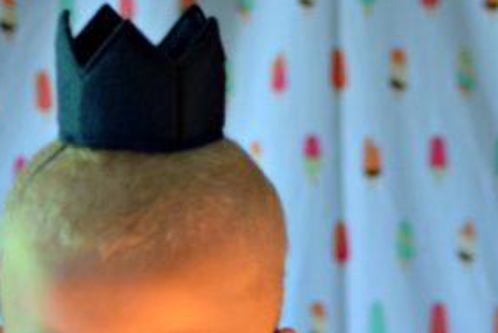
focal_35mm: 190
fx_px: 2627
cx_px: 461
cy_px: 552
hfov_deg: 10.8
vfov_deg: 7.1
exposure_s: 1/60
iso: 250
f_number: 1.8
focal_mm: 35
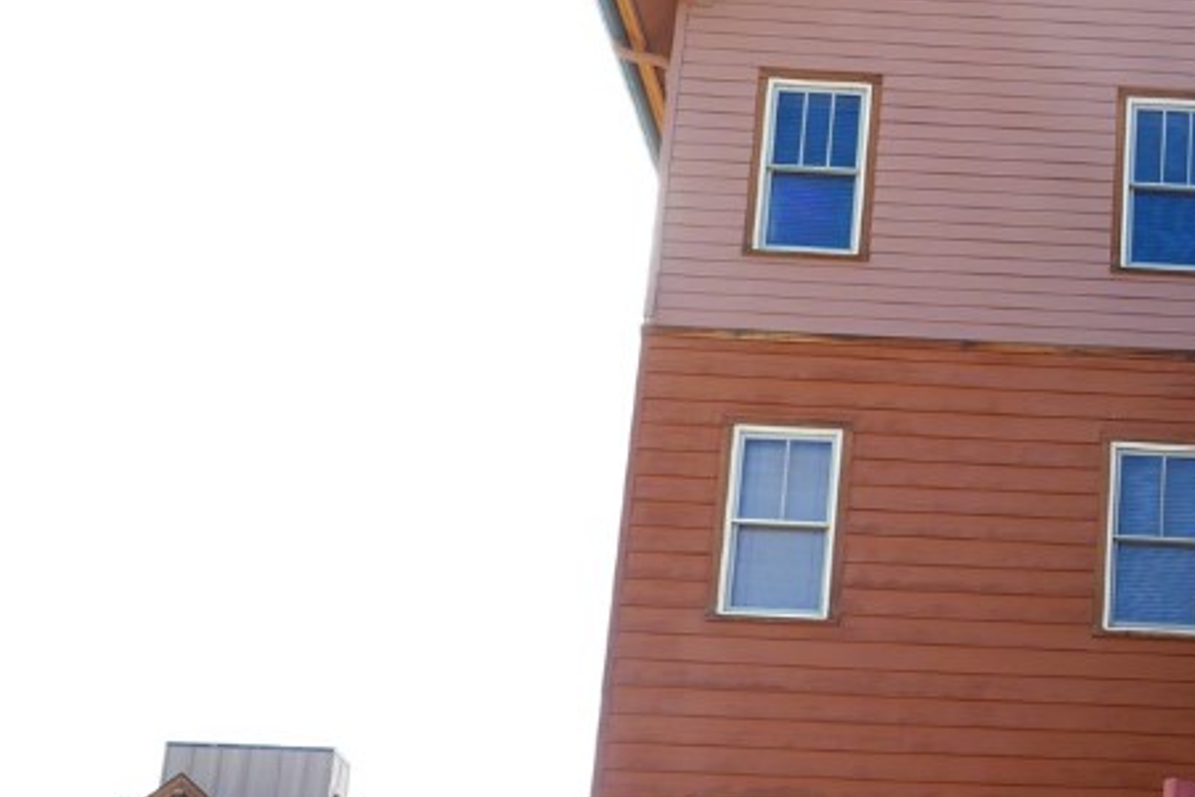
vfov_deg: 18.0
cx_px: 1341
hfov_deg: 25.2
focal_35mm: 74
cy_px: 771
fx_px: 2457
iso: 125
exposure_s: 1/160
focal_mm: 10.5
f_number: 4.6
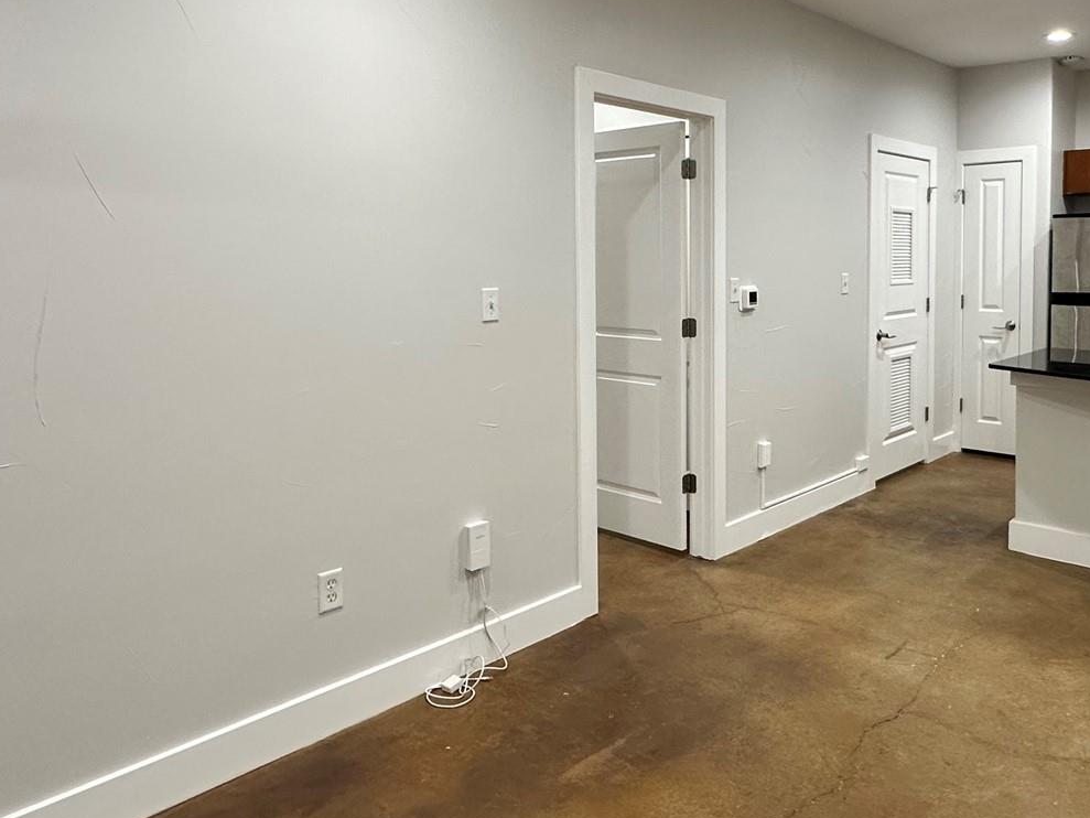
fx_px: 913
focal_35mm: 29
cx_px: 714
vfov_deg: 47.7
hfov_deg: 60.4
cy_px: 294
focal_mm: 2.22
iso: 160
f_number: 2.2
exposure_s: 1/60
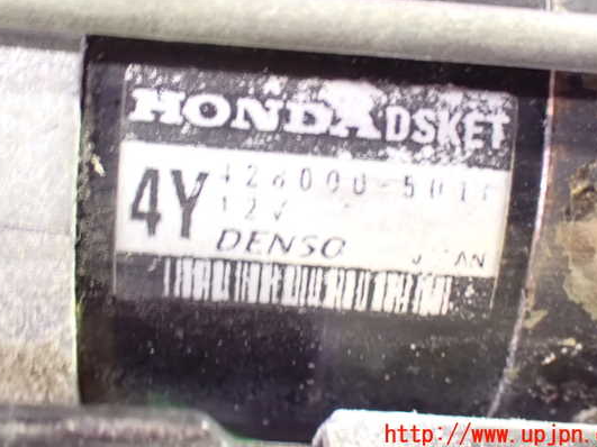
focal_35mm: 61
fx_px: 1052
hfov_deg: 31.7
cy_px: 197
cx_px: 301
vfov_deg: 24.0
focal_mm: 9.65
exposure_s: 1/8
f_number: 3.3
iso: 1600
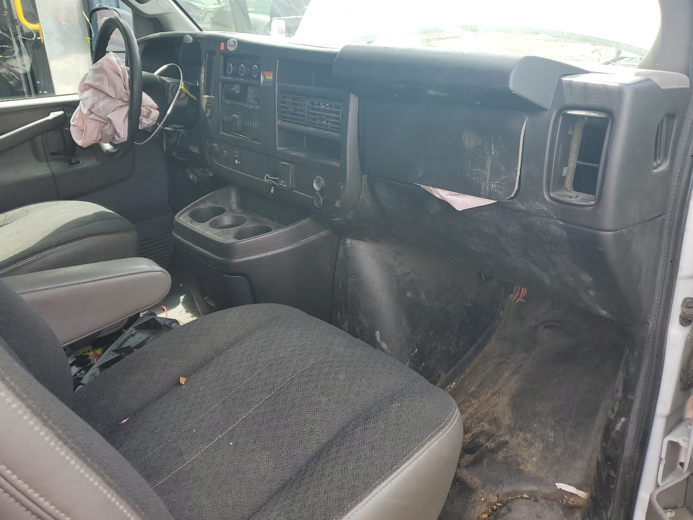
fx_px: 541
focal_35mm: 27
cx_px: 337
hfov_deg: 65.3
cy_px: 253
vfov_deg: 51.4
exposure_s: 1/323
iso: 50
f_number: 1.5
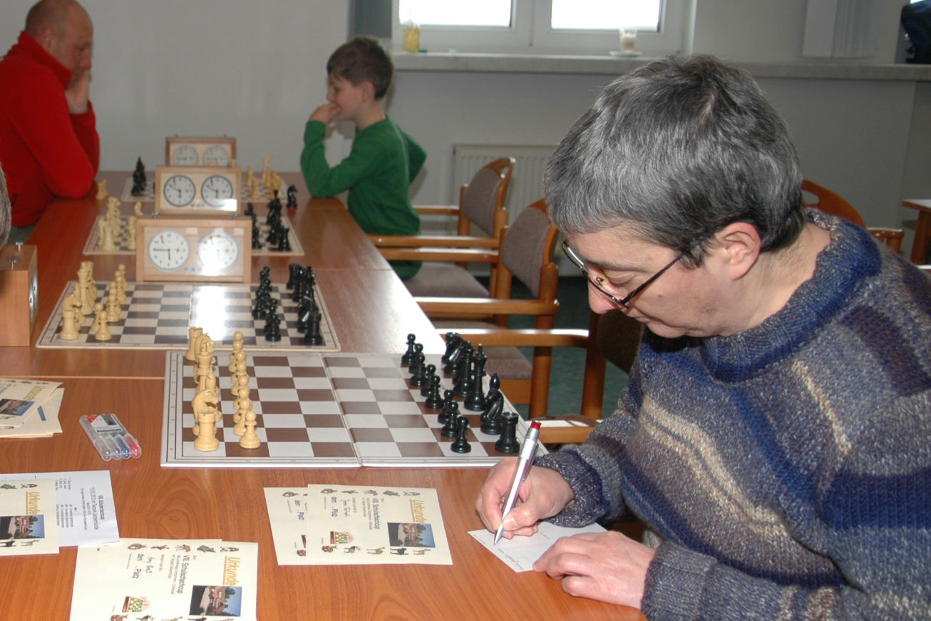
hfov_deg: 40.5
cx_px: 217
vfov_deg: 28.6
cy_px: 347
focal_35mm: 47
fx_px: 1216
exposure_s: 1/60
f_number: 4
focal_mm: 20
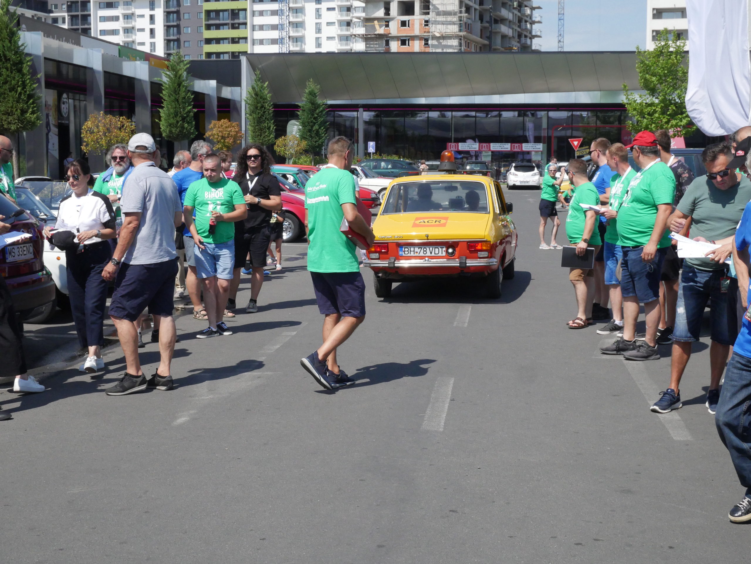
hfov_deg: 34.3
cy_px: 282
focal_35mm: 56
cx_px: 376
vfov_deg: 26.1
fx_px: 1215
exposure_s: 1/2000
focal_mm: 28
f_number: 10
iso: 1600
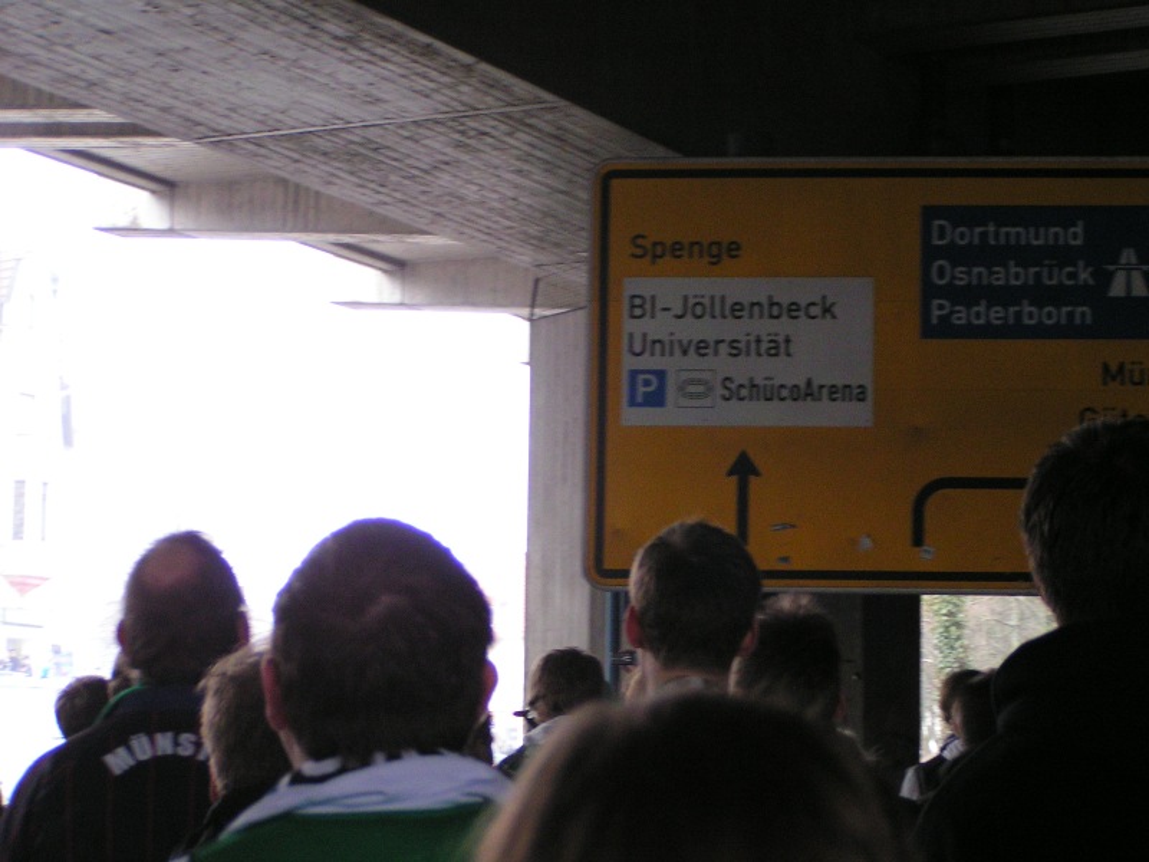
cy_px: 431
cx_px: 574
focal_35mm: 104
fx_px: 3452
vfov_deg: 14.2
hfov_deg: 18.9
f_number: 3.5
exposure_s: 1/80
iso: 200
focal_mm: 15.9
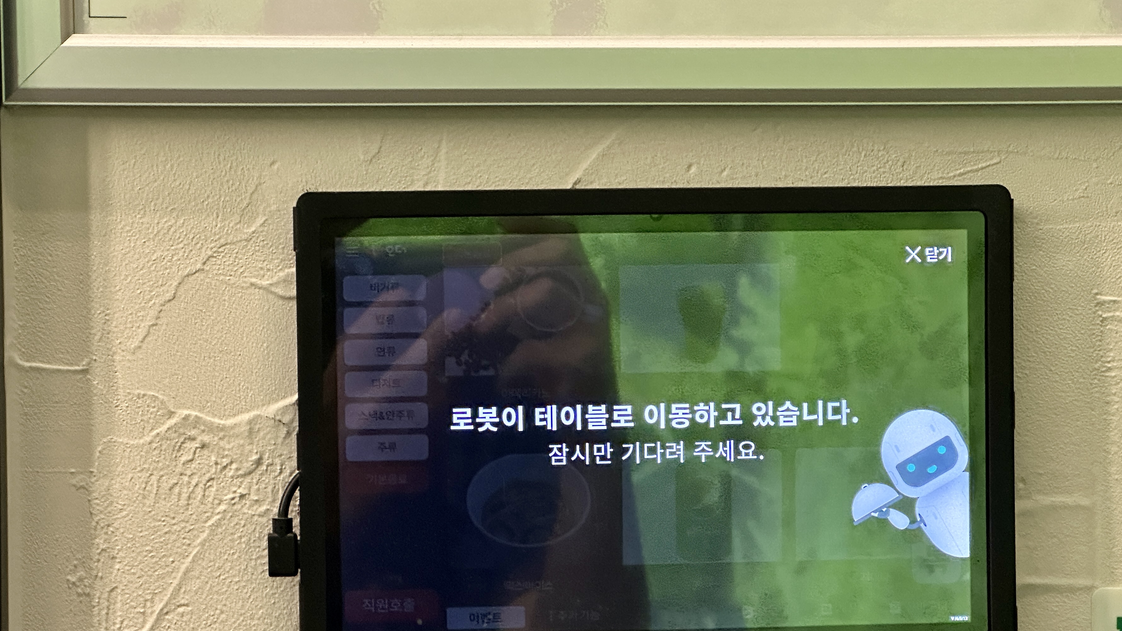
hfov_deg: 22.4
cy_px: 414
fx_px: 2827
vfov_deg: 12.7
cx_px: 605
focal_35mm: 95
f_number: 2.8
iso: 640
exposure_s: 1/40
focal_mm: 9
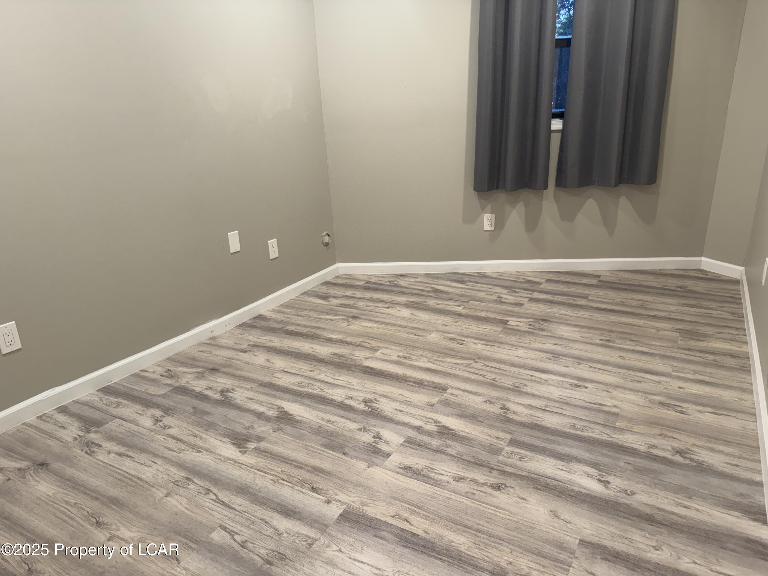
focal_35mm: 24
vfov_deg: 56.8
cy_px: 288
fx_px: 532
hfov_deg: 71.6
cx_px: 384
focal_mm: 6.76
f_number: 1.78
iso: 200
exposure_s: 1/120
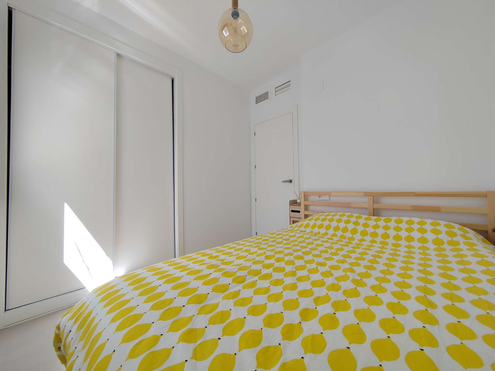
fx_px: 186
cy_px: 186
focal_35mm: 13
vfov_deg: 89.9
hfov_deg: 106.2
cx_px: 248
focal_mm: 2.16
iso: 200
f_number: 2.2
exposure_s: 1/100
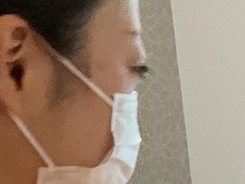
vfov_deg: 8.6
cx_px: 451
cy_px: 362
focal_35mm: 163
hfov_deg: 11.2
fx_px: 1154
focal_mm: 3
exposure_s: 1/60
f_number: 1.8
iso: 160
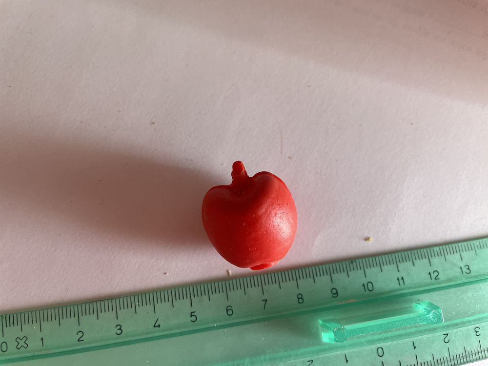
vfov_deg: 53.1
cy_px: 183
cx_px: 244
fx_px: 367
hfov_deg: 67.3
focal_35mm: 26
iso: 125
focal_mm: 4.2
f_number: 1.6
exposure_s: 1/121
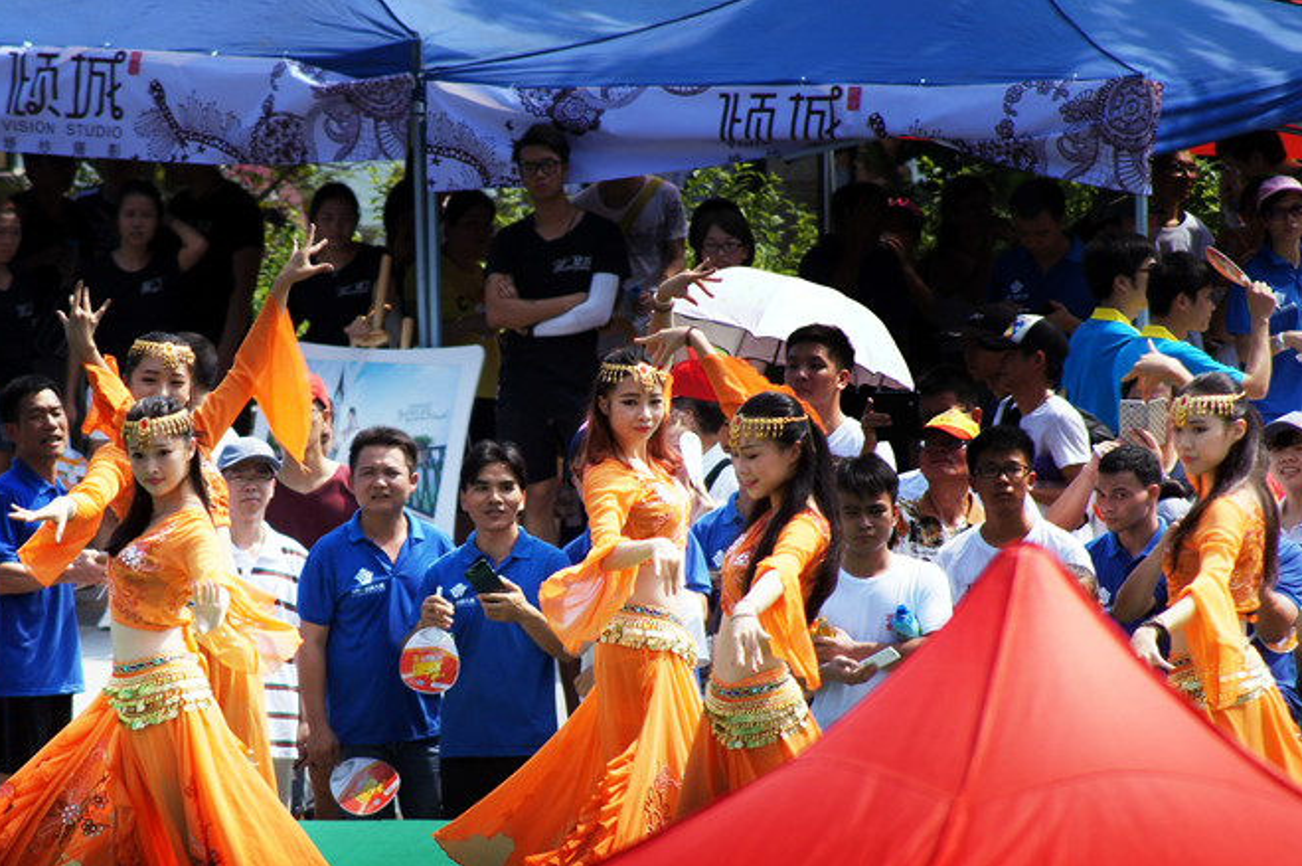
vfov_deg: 3.3
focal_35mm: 410
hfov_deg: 5.0
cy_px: 558
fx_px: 14813
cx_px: 484
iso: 100
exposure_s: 1/400
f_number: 6.3
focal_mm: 200
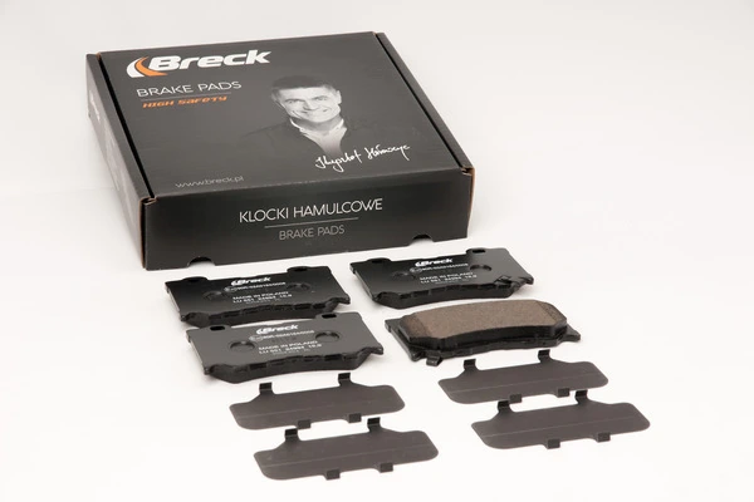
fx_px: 1885
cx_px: 377
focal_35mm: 90
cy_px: 251
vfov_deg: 15.2
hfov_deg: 22.6
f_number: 11
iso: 100
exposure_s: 1/200
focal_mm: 60
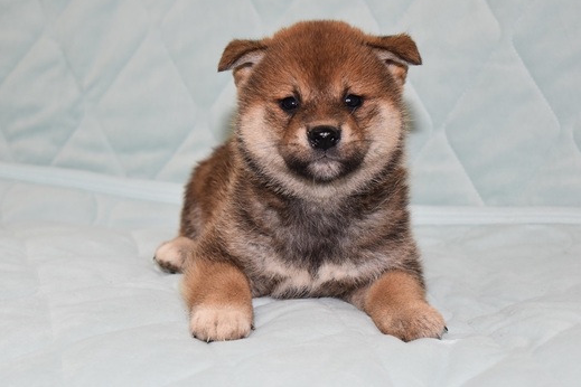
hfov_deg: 26.0
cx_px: 283
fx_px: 1259
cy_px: 188
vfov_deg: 17.5
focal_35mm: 78
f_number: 5.6
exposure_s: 1/100
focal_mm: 50
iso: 720
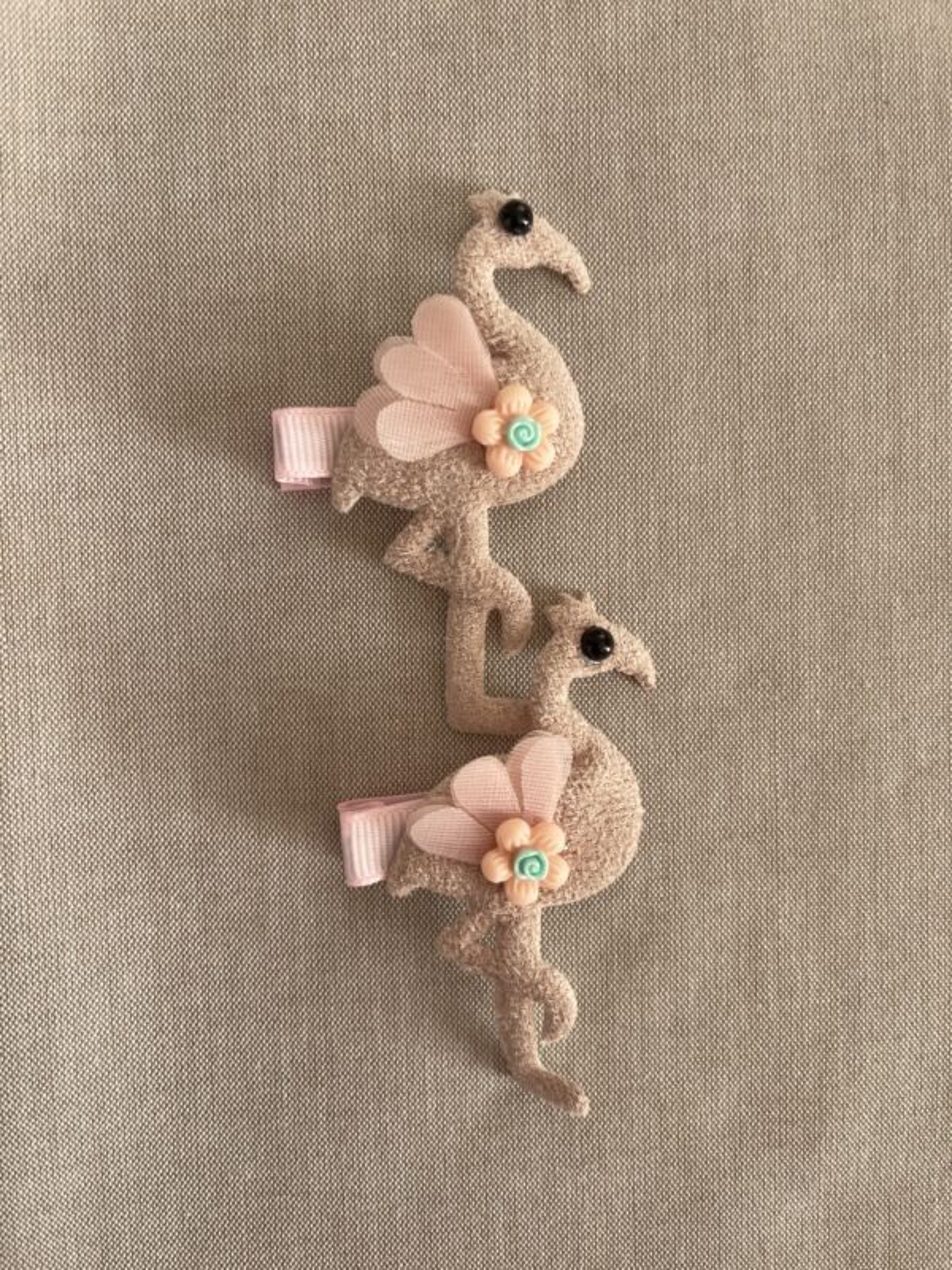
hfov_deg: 54.9
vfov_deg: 69.4
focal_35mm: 25
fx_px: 917
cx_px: 476
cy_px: 635
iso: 125
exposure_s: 1/121
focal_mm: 5.1
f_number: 1.6
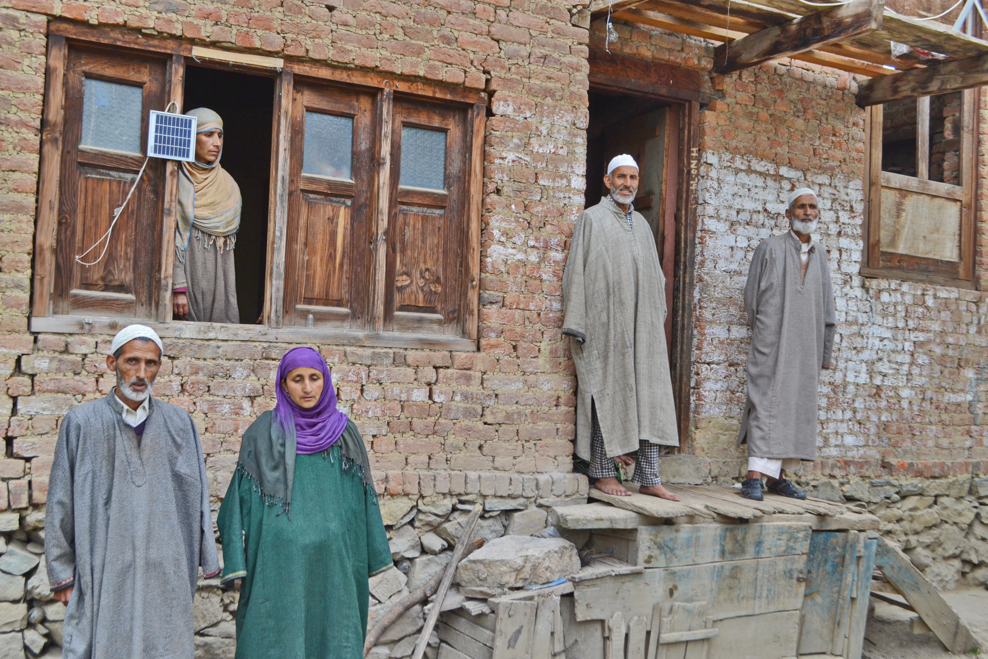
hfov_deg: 53.1
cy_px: 330
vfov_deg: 36.9
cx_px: 494
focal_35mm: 36
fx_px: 988
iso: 400
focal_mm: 24
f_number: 5.6
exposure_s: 1/125
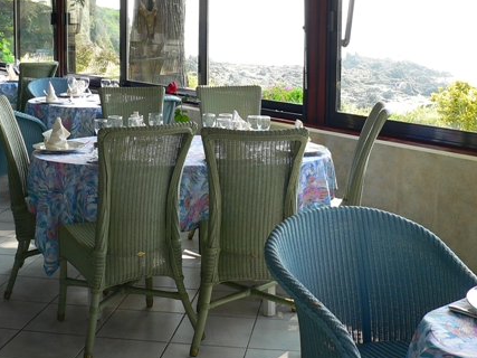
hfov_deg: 35.5
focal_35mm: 54
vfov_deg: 26.9
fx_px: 744
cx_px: 282
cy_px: 123
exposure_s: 1/125
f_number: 3.7
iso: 80
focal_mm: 6
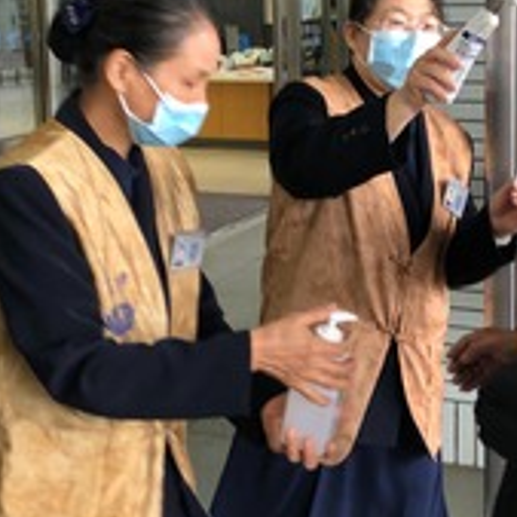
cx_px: 324
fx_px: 1098
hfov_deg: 26.4
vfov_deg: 26.2
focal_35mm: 65
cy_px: 130
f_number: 1.8
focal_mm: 4
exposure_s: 1/17
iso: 40
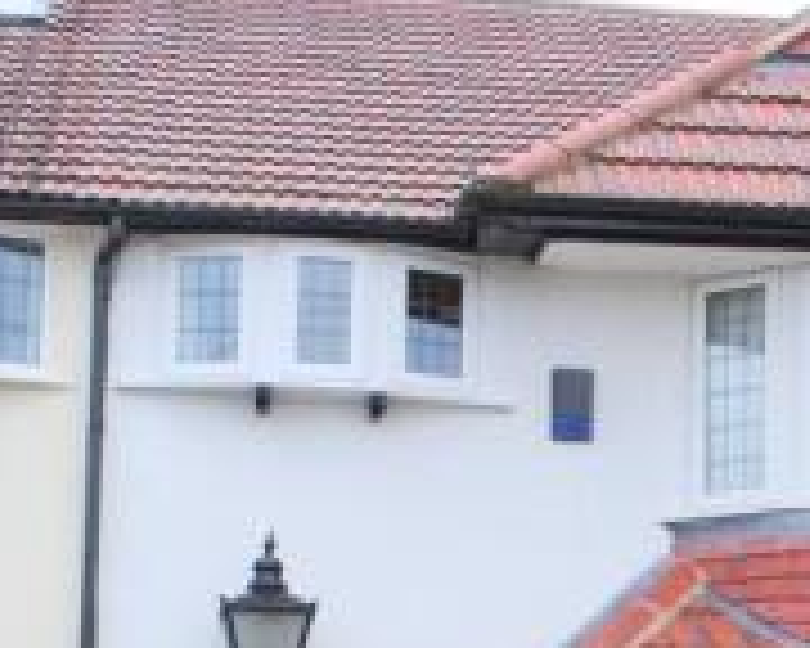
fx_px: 2445
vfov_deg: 14.5
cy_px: 817
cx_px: 632
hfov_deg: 18.7
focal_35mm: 102
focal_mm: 20
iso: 140
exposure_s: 1/125
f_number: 5.6
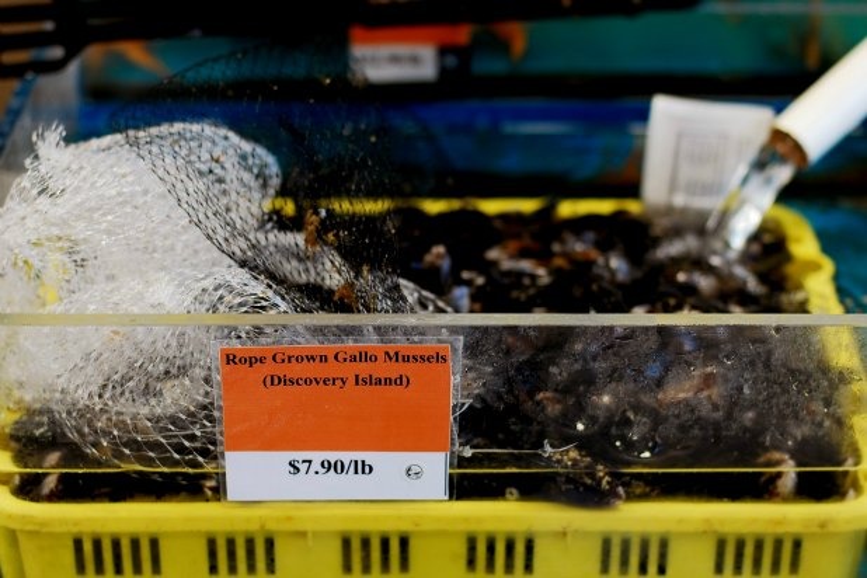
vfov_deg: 18.2
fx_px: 1806
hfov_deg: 27.0
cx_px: 434
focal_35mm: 75
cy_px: 289
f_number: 2.8
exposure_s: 1/100
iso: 200
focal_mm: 50
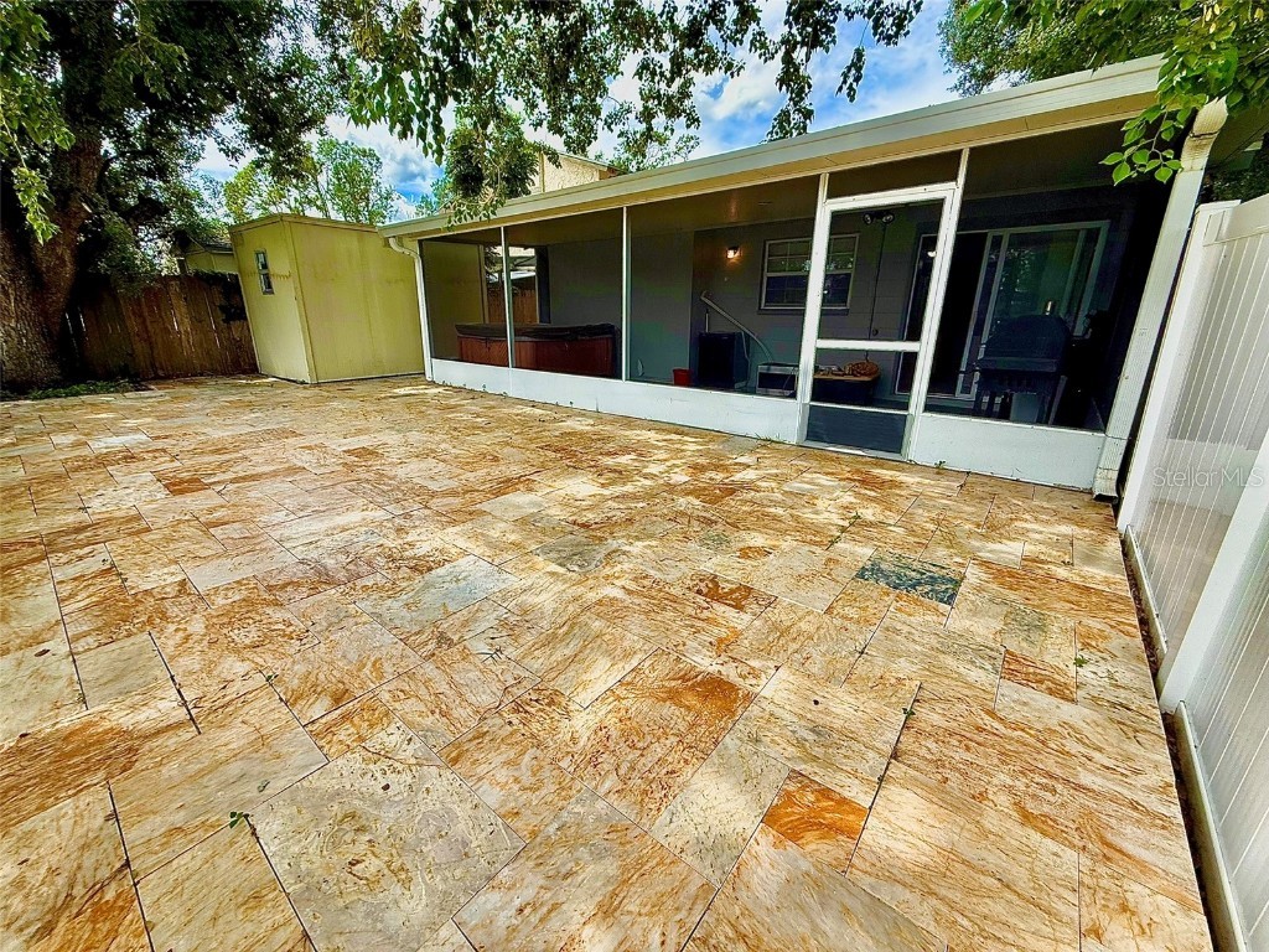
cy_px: 476
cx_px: 634
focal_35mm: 14
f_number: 2.2
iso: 50
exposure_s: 1/638
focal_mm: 2.22
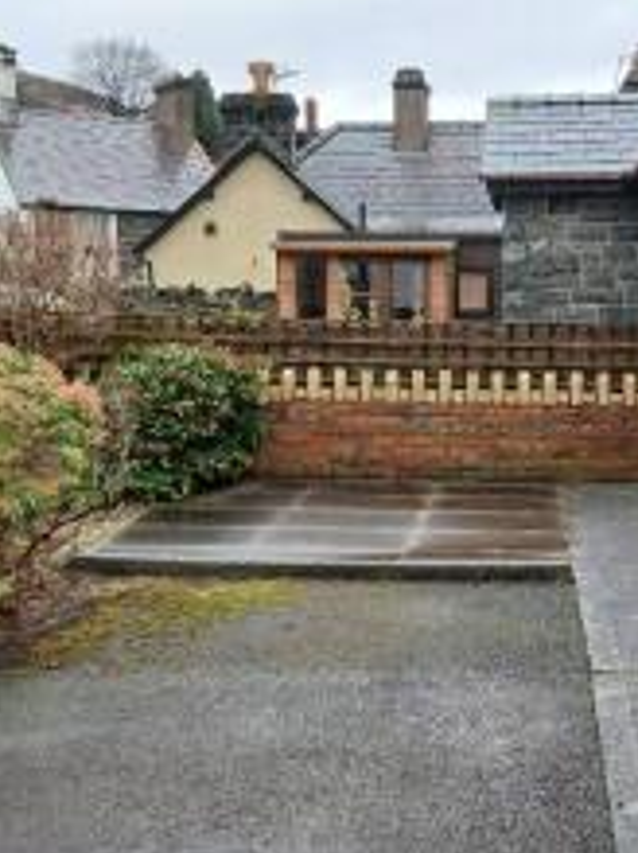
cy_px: 473
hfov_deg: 27.8
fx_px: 1279
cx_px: 447
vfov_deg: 36.8
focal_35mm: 52
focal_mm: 3.98
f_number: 1.8
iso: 25
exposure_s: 1/50
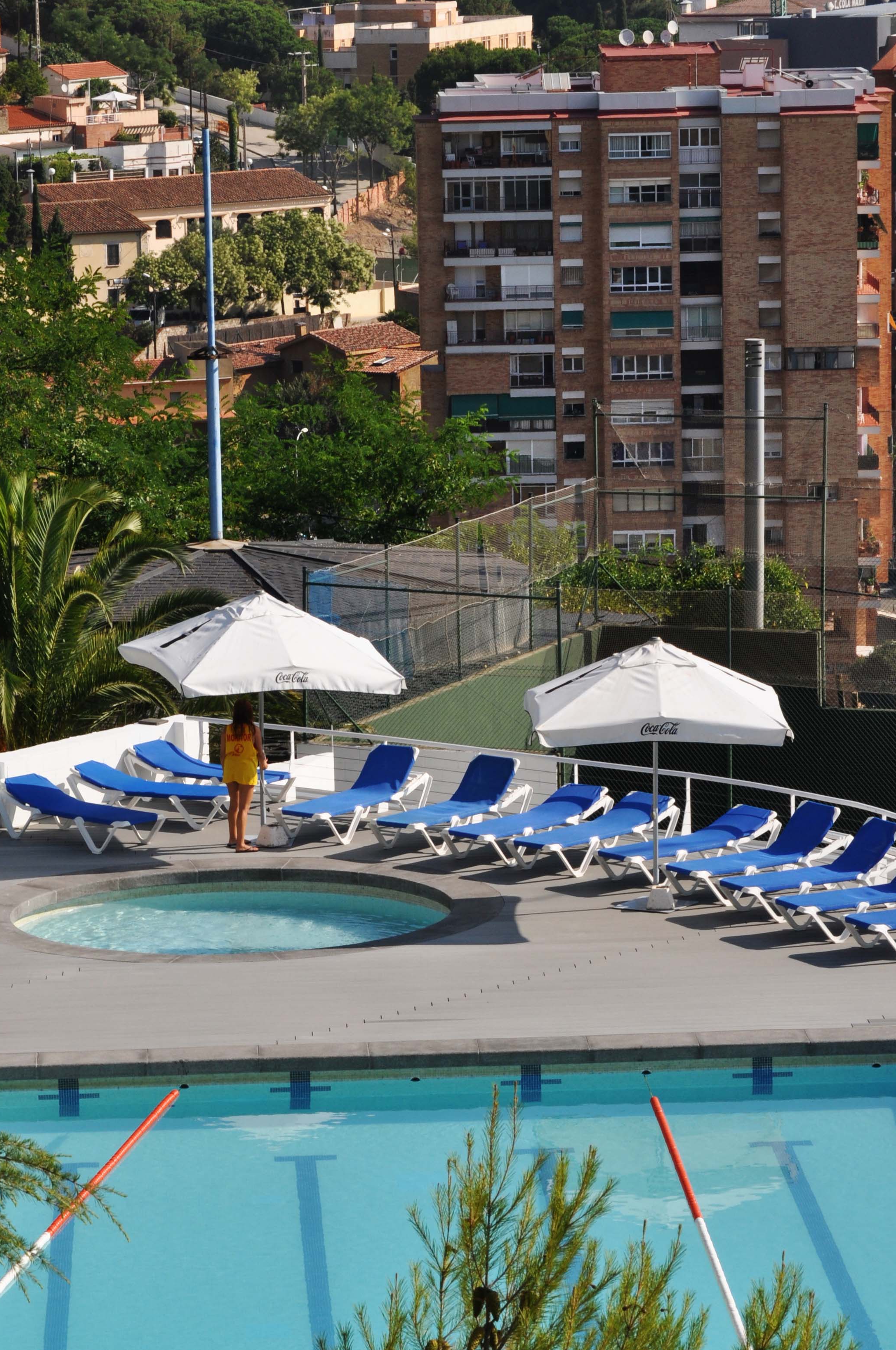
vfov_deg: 14.2
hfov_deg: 9.4
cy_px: 764
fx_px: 5427
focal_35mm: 145
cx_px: 406
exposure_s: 1/160
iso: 200
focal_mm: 70
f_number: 16
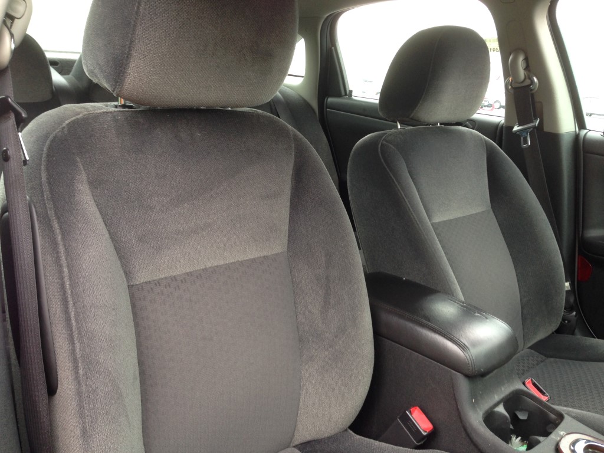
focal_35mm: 33
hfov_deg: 55.4
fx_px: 576
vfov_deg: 42.9
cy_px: 226
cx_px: 302
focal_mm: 4.12
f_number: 2.4
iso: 64
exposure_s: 1/40
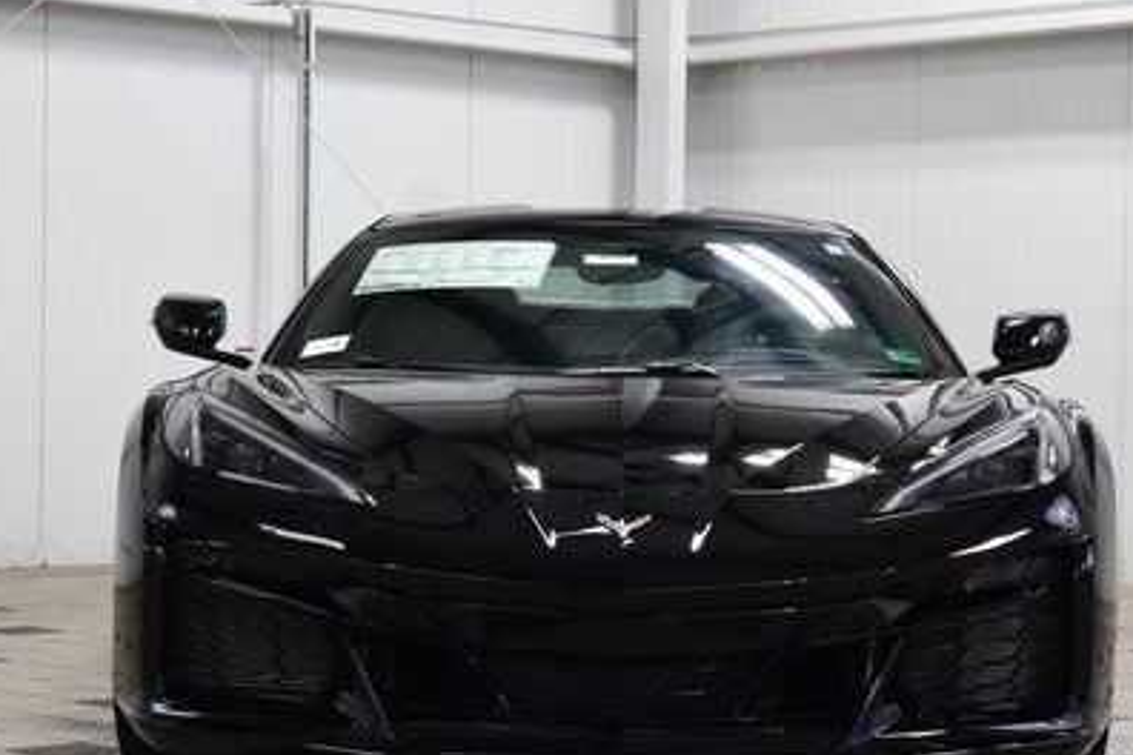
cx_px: 624
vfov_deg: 14.1
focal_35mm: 97
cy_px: 459
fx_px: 3053
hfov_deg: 21.0
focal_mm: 40
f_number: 6.3
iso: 1600
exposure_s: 1/60
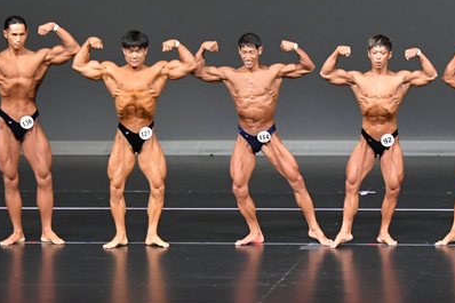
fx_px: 3613
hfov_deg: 7.2
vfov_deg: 4.8
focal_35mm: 286
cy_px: 136
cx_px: 312
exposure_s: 1/400
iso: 5000
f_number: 5.6
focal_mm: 98
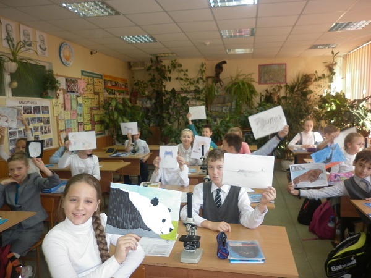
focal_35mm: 28
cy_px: 139
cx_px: 186
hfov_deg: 63.4
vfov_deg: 49.7
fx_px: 300
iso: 100
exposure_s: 1/30
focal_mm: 5
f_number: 2.8
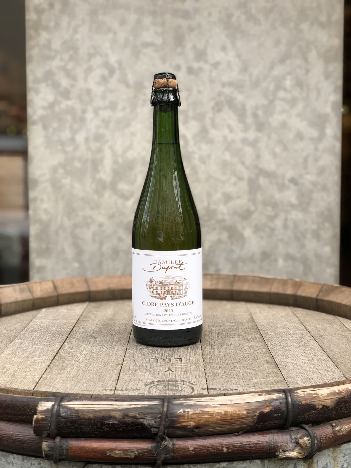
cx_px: 176
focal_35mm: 52
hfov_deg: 28.0
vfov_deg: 36.8
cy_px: 234
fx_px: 703
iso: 16
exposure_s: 1/50
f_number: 2.4
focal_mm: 6
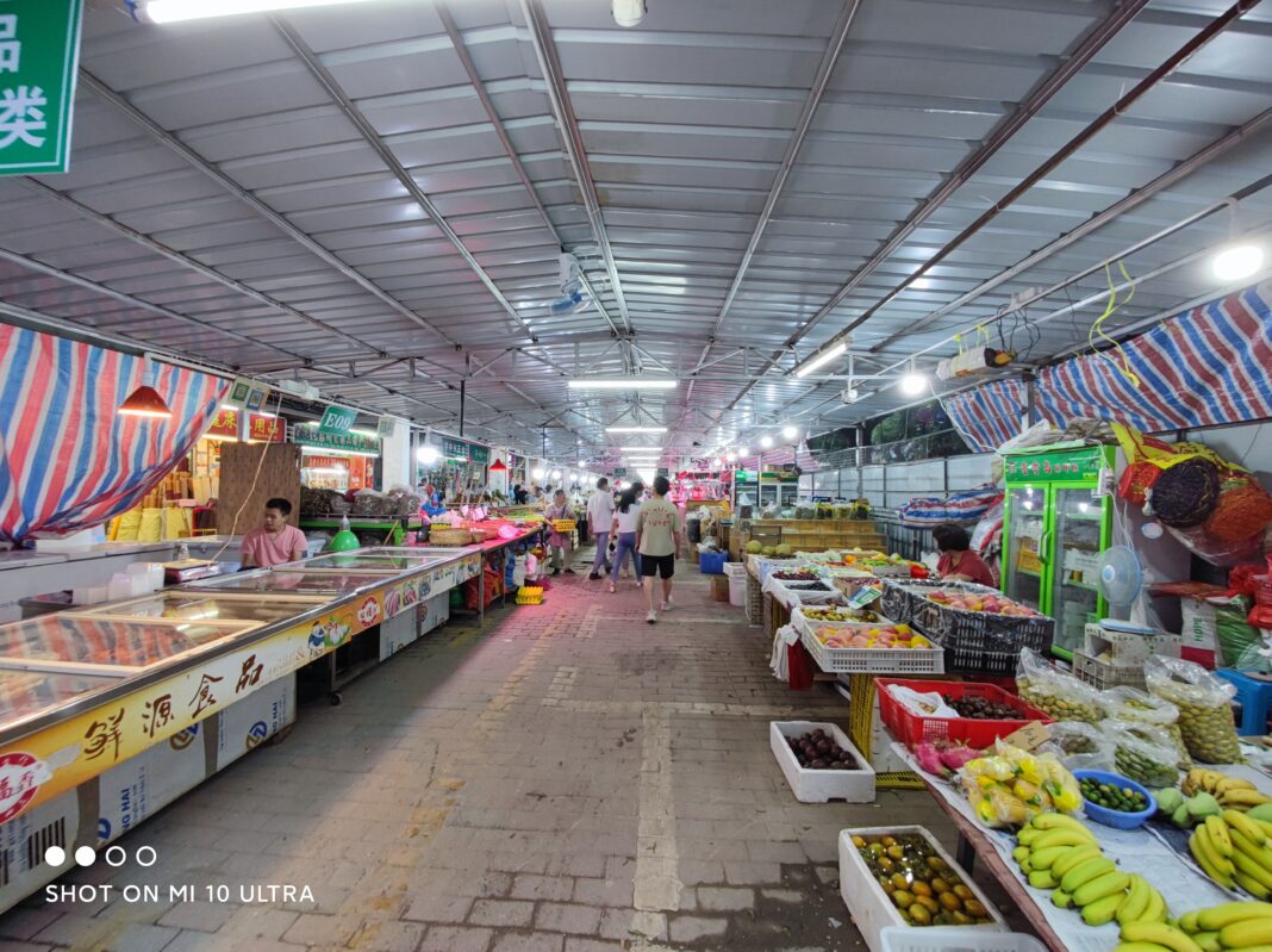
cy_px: 476
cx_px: 636
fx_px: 441
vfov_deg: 94.4
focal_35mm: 12
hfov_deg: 110.6
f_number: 2.2
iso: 163
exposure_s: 1/33
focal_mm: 1.95
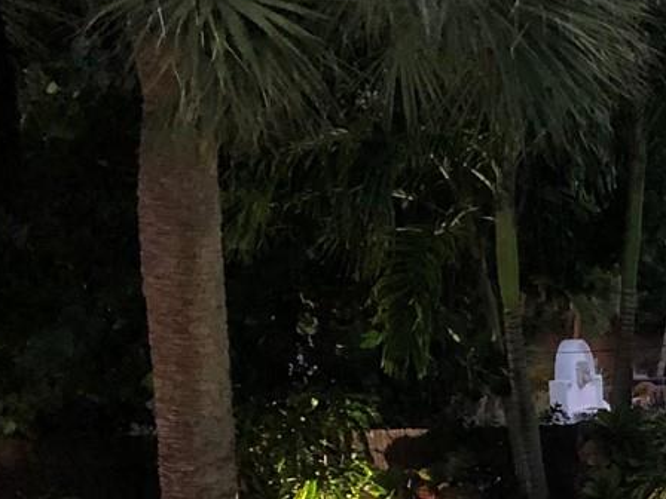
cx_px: 1121
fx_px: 1924
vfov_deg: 14.4
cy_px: 582
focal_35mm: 100
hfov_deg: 16.9
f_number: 1.8
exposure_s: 1/4
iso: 100
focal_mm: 4
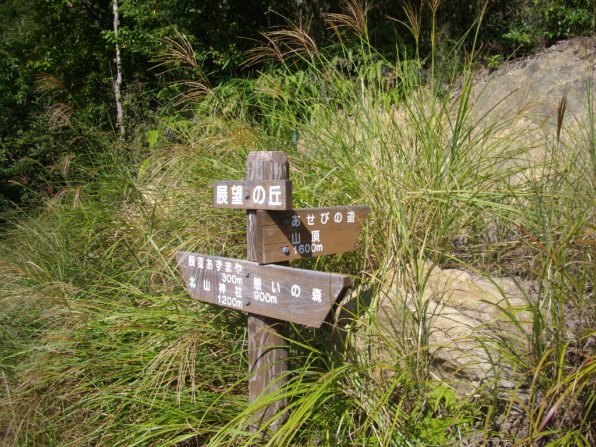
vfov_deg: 38.7
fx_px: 637
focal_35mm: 37
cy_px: 224
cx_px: 298
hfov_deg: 50.1
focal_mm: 6.2
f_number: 5.6
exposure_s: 1/400
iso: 100
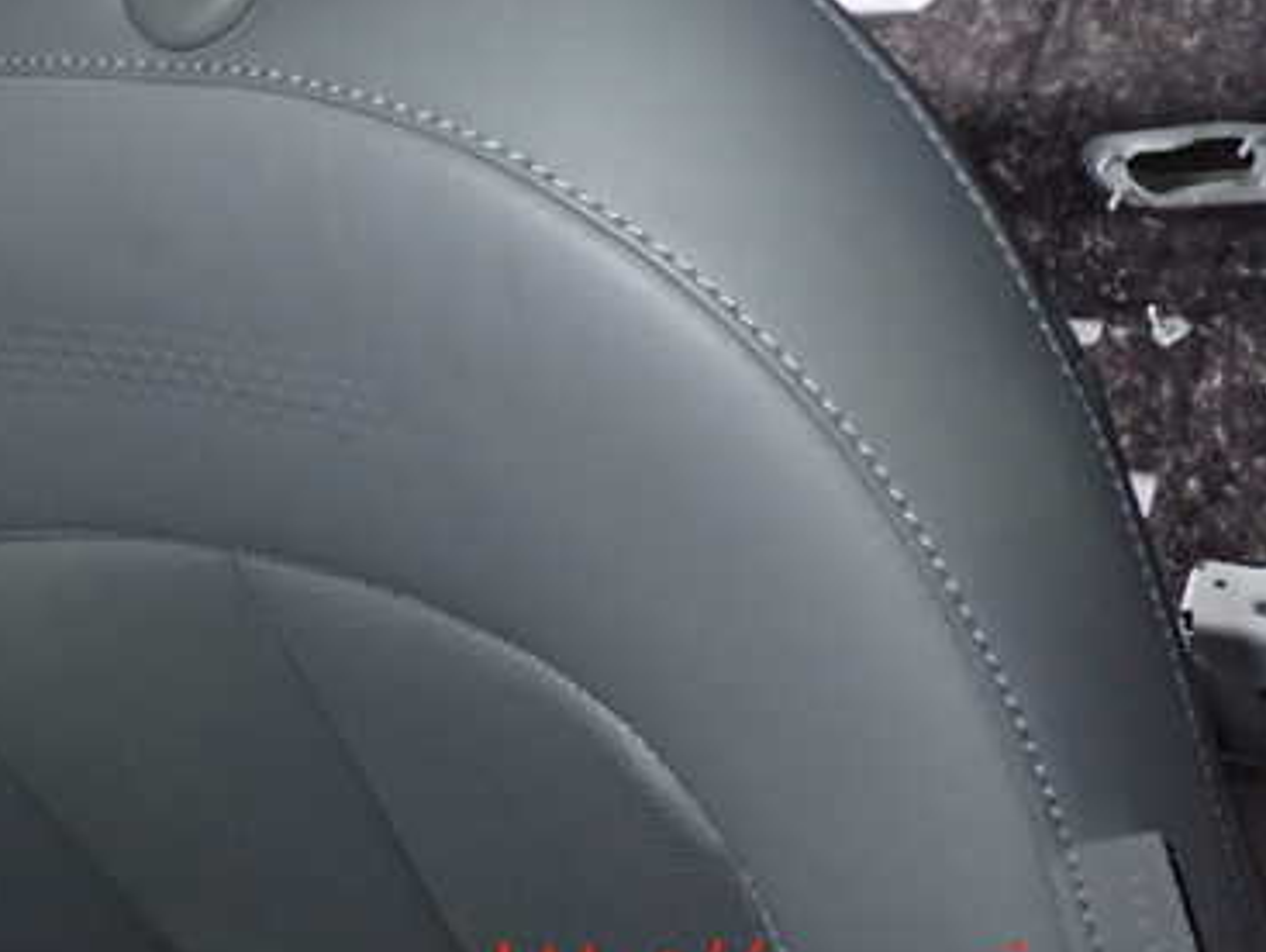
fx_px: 1794
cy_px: 245
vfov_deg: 29.3
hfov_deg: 37.4
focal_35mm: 49
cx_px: 241
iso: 800
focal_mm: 5.4
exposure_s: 1/30
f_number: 6.3
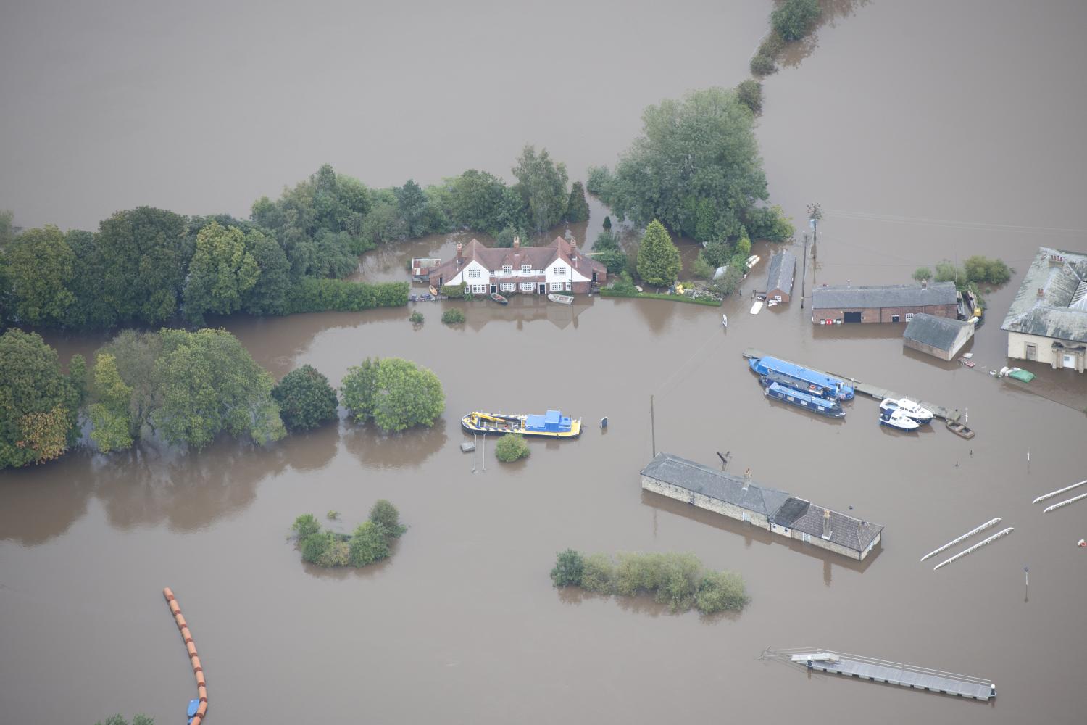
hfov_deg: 10.3
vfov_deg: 6.9
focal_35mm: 200
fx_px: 6038
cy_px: 362
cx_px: 544
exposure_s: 1/500
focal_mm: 200
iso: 400
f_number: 4.5
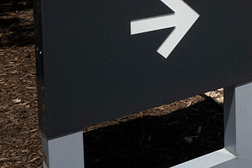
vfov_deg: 16.3
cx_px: 358
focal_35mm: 77
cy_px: -78
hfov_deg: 22.5
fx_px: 539
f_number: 11
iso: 400
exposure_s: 1/1000
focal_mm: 9
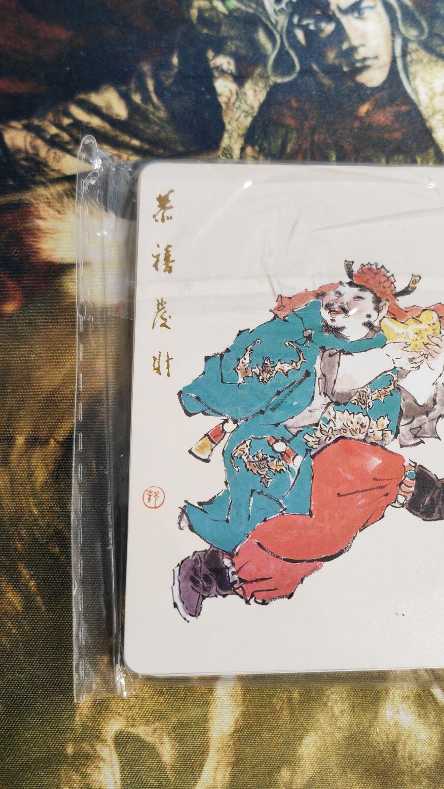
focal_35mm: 34
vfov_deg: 57.9
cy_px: 431
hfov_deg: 34.3
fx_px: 712
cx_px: 299
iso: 200
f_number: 1.8
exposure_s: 1/100
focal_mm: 5.53
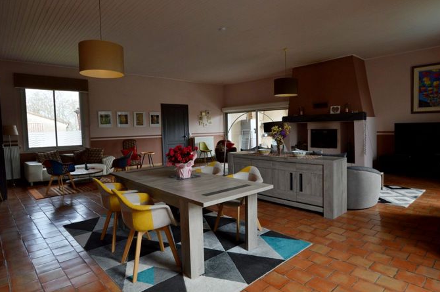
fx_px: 251
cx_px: 217
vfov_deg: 60.5
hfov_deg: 82.6
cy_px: 142
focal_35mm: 21
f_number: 5.6
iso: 360
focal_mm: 13
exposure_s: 1/125
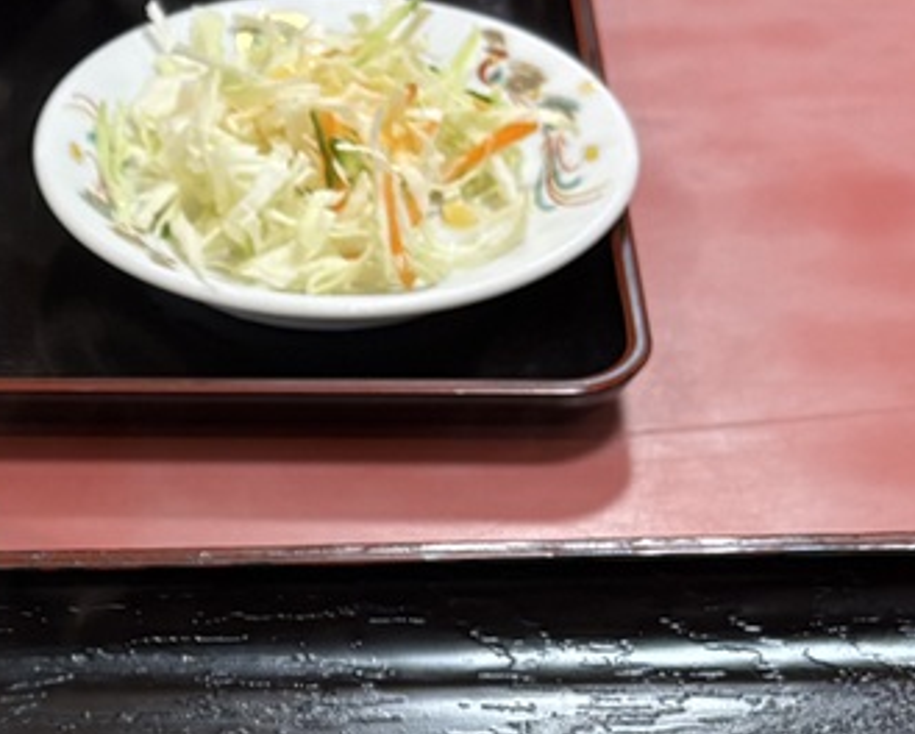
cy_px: 772
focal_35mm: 110
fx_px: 2982
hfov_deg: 16.6
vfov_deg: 13.8
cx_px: -231
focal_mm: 5.96
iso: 80
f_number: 1.6
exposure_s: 1/60
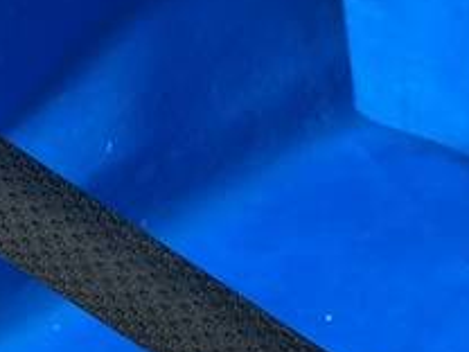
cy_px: 201
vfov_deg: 18.4
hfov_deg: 24.1
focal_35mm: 80
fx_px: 1084
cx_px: 99
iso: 125
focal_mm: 4.25
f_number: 1.8
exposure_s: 1/60
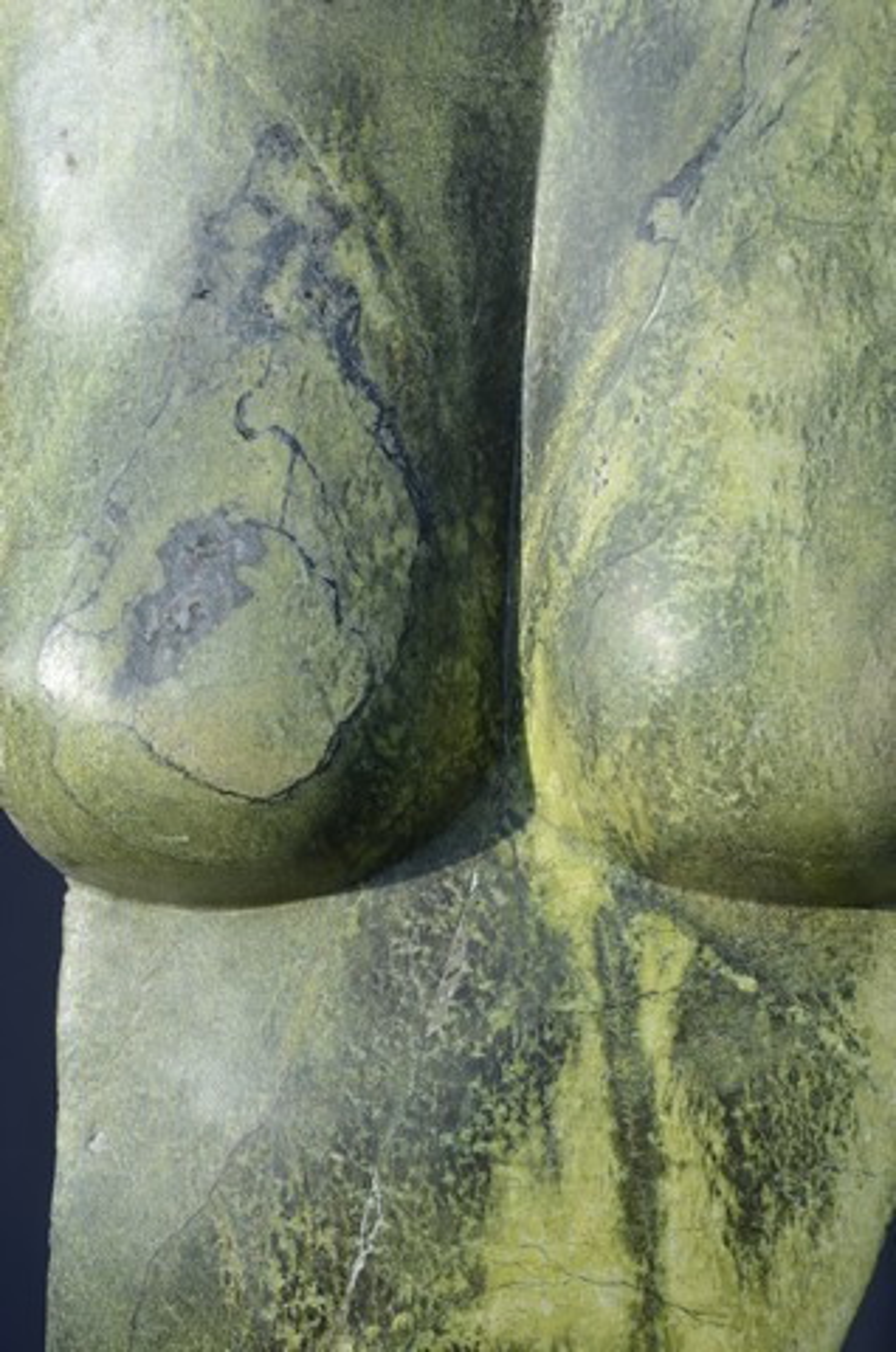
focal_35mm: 105
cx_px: 448
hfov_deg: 13.0
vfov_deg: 19.5
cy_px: 676
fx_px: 3937
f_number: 10
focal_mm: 70
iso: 320
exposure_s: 1/400
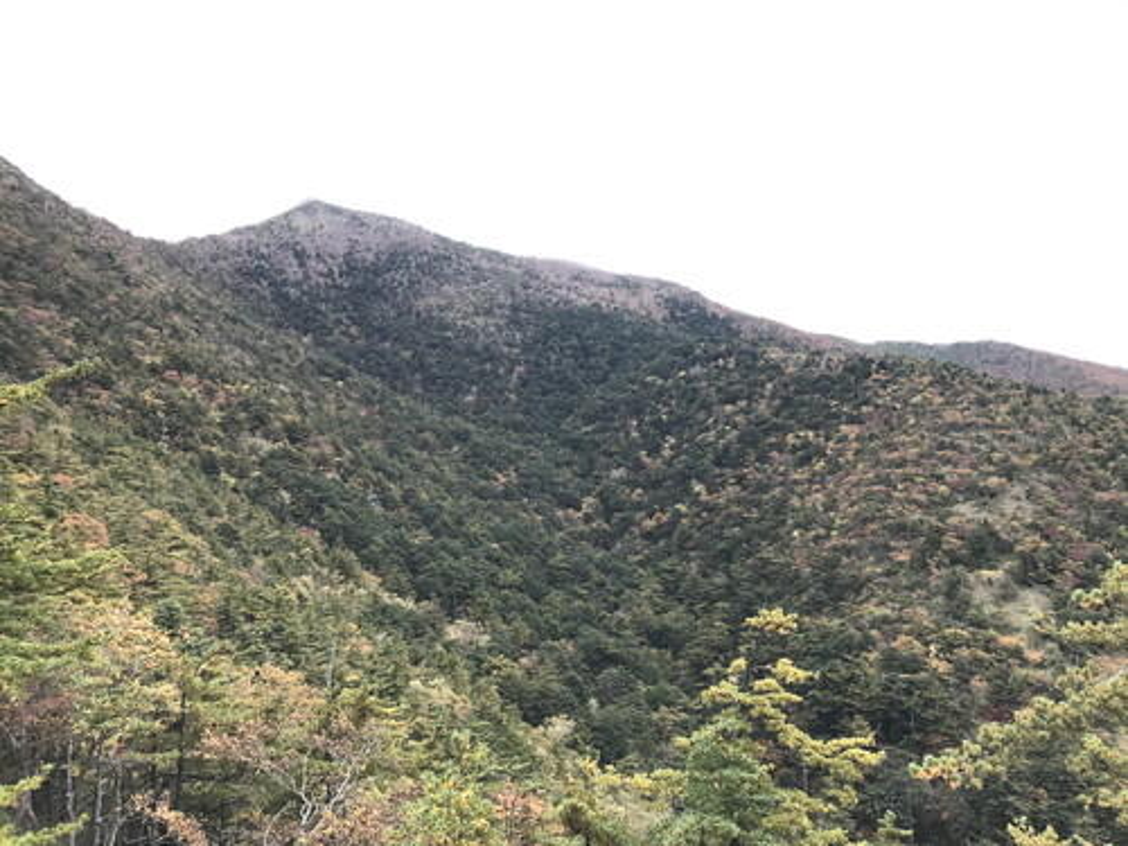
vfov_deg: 49.7
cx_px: 564
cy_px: 423
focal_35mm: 28
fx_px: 912
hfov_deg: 63.4
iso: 20
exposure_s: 1/295
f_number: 1.8
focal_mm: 3.99
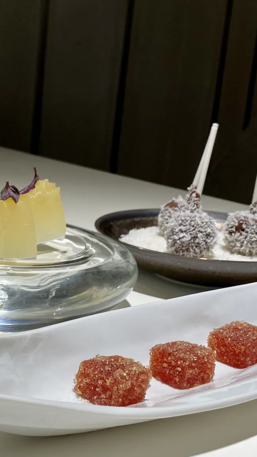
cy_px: 262
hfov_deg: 19.1
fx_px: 751
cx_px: 26
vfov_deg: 33.8
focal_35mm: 62
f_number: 1.8
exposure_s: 1/97
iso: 40
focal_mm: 4.25
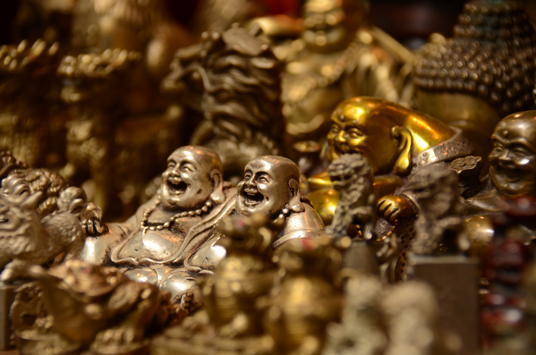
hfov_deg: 8.3
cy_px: 178
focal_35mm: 248
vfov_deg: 5.5
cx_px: 268
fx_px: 3677
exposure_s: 1/60
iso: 125
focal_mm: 165
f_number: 5.6
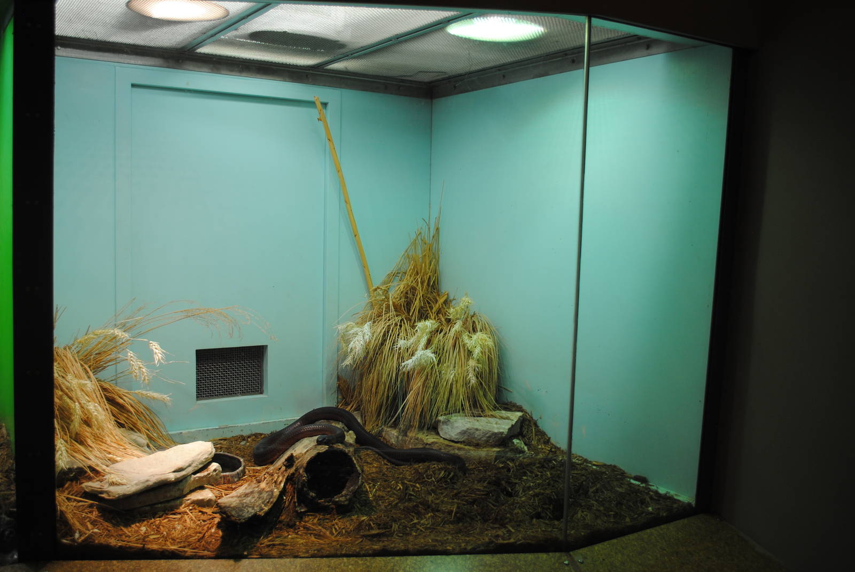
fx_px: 785
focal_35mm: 33
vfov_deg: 40.1
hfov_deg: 57.2
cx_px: 428
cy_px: 286
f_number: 4
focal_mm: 22
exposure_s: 1/30
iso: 200
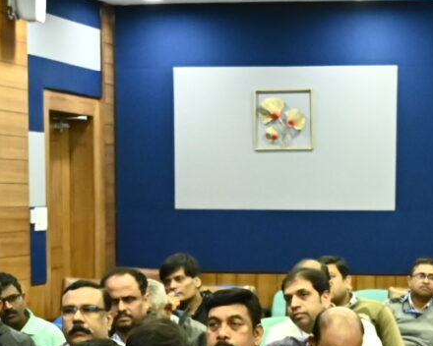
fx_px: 1679
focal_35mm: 131
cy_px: 428
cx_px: 281
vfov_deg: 11.5
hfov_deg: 14.7
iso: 3200
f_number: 4
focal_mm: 24
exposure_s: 1/160
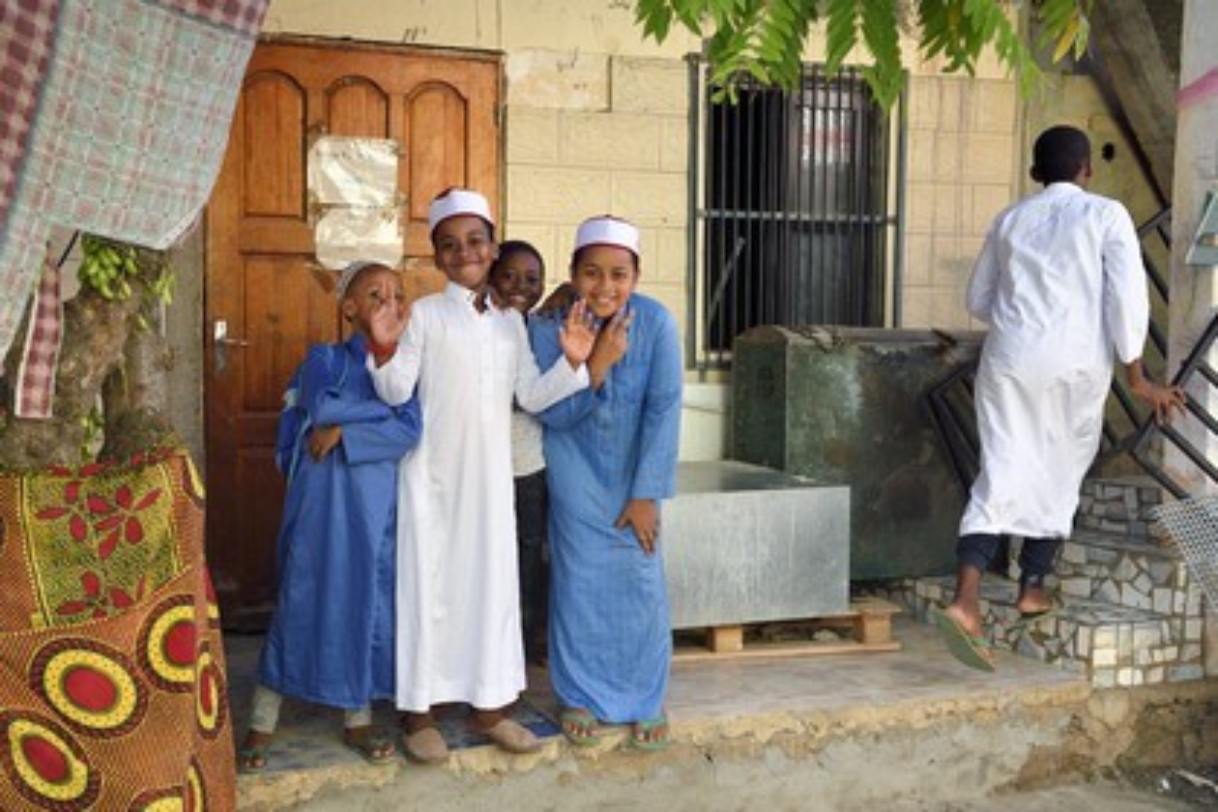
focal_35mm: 46
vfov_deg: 29.2
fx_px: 1556
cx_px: 609
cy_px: 406
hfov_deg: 42.7
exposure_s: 1/250
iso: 200
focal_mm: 46
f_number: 5
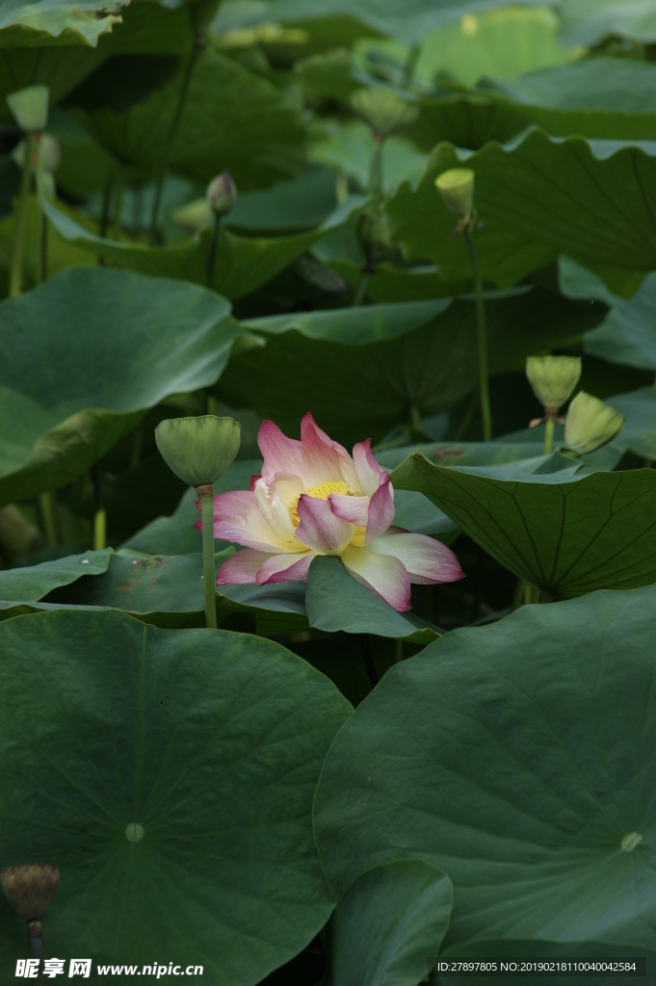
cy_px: 493
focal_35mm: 202
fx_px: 5544
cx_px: 328
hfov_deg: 6.8
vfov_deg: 10.2
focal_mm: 135
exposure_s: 1/400
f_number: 5.6
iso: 200
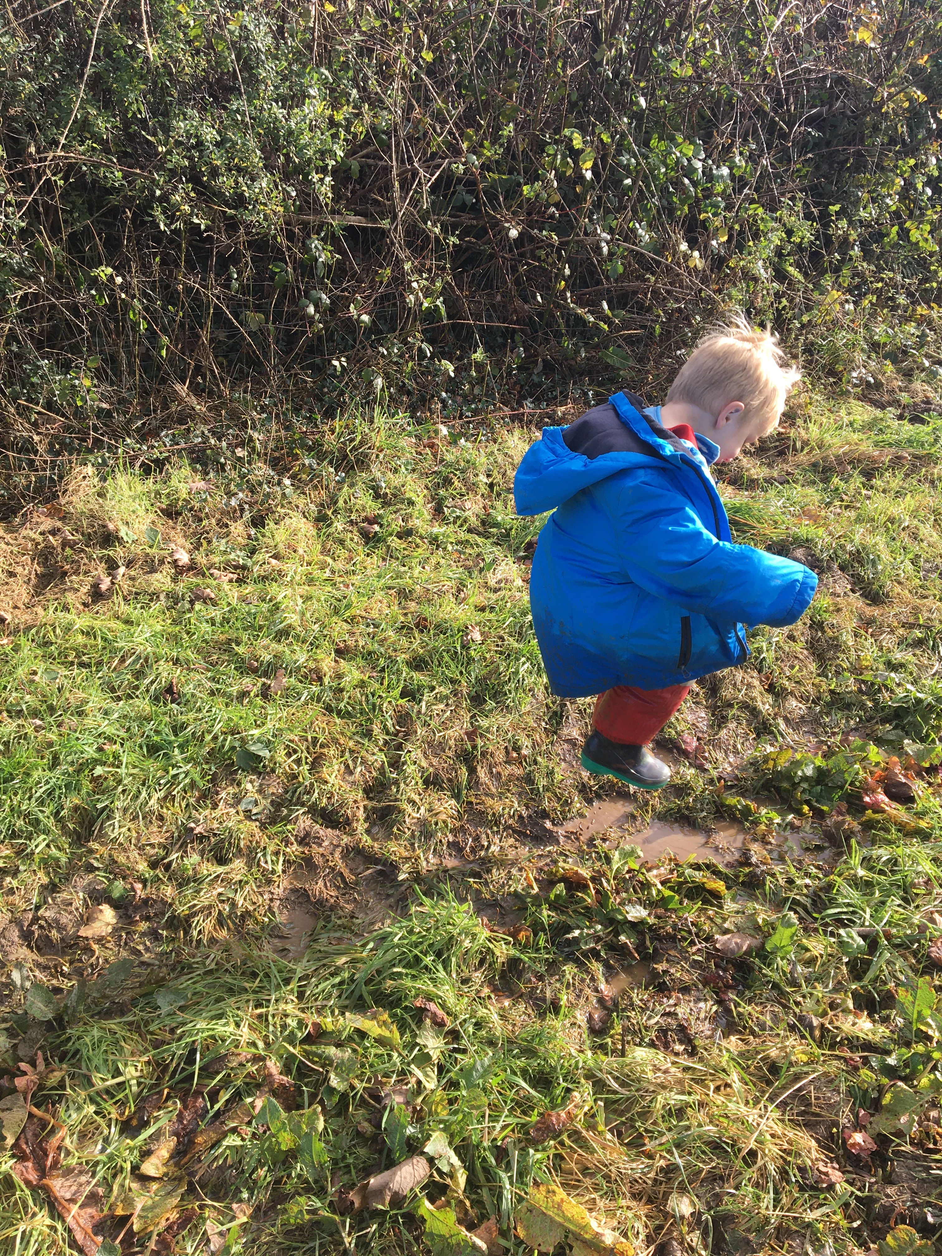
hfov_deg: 48.2
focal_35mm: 29
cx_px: 471
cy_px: 628
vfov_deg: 61.7
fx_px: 1052
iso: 25
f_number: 2.2
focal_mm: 4.15
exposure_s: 1/513
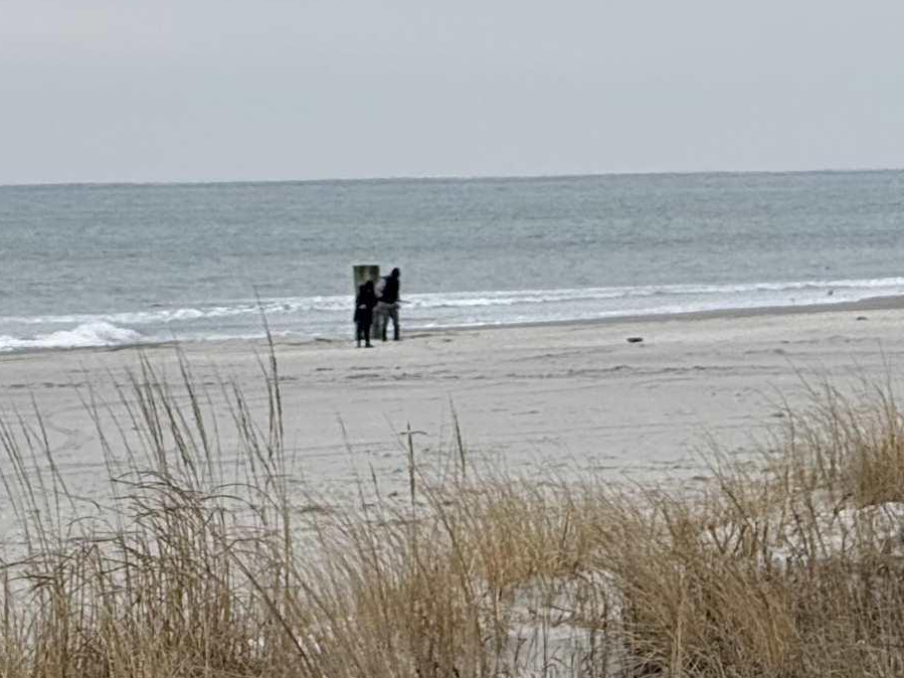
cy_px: 1007
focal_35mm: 410
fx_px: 10706
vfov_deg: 3.6
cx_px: -246
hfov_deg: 4.8
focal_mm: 15.66
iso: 64
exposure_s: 1/1248
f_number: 2.8
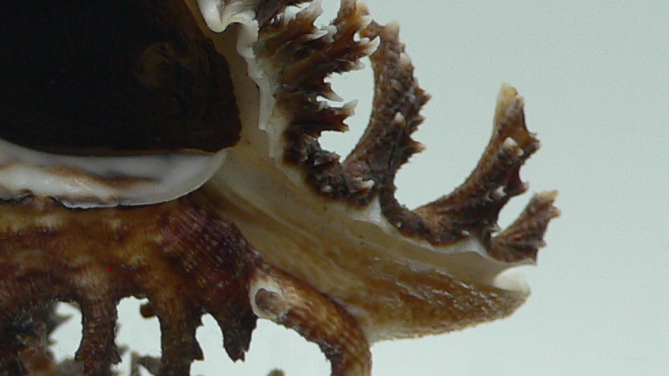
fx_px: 1614
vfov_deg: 13.3
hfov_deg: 22.6
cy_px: 152
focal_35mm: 91
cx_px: 21
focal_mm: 4.6
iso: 80
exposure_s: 1/60
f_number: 2.8
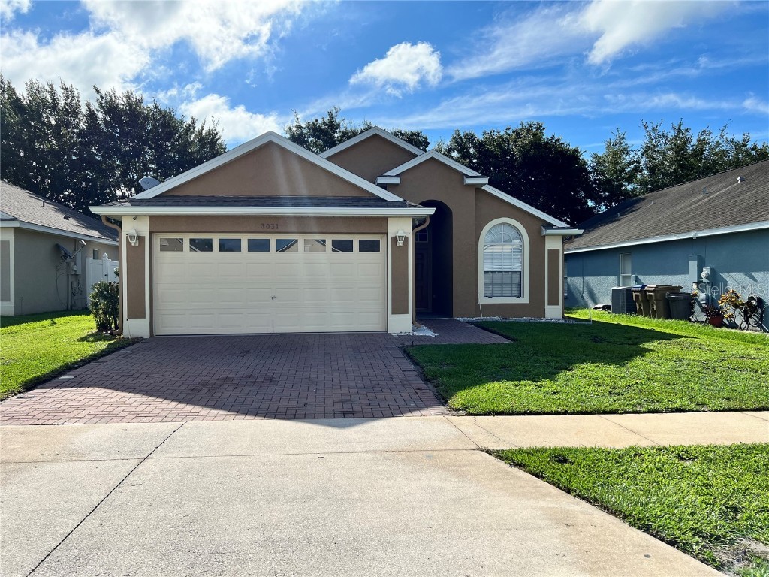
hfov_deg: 67.3
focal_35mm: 26
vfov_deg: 53.1
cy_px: 288
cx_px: 384
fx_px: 578
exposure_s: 1/5319
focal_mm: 5.7
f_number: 1.5
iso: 50
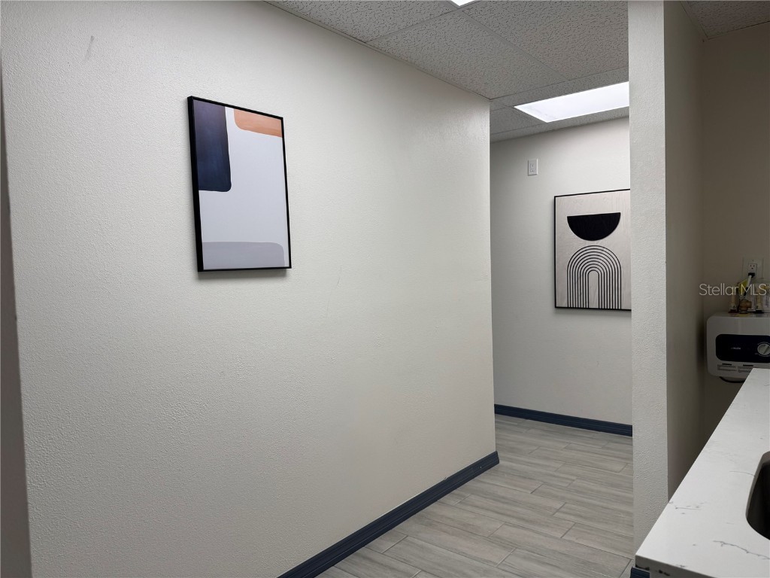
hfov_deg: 71.6
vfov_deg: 56.8
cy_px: 289
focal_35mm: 24
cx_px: 385
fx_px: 534
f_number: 1.78
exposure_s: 1/128
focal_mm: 6.76
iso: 50
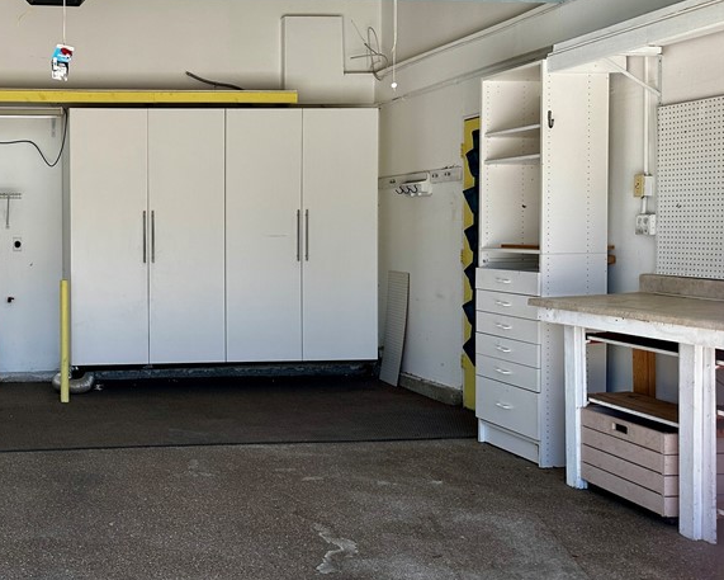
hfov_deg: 40.8
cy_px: 250
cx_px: 87
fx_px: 900
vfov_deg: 35.6
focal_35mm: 42
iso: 80
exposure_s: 1/797
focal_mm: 6.86
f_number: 1.78
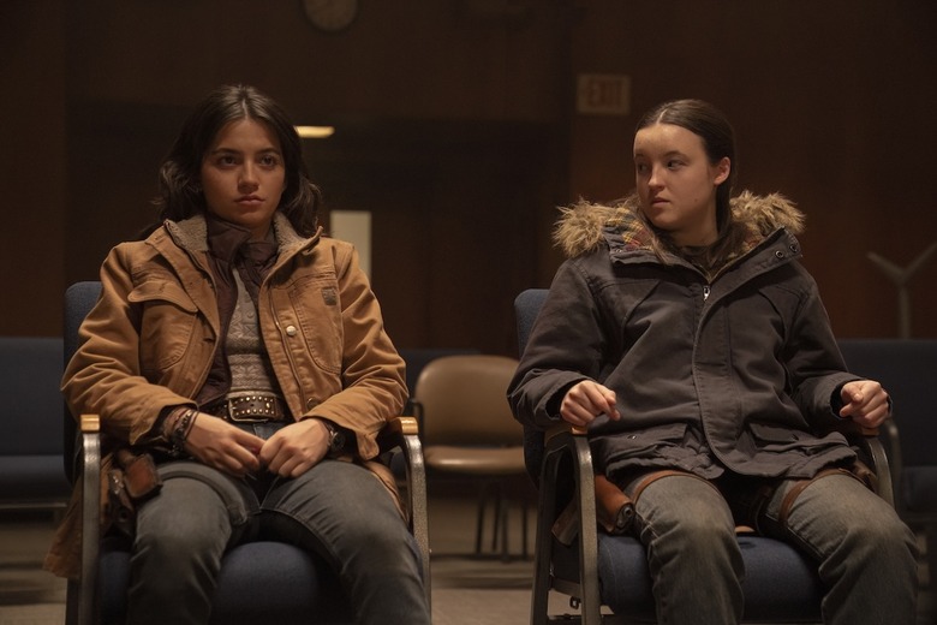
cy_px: 312
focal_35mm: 70
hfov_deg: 28.8
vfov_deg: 19.5
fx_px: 1822
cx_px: 468
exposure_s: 1/100
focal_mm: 70
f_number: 3.5
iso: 8000
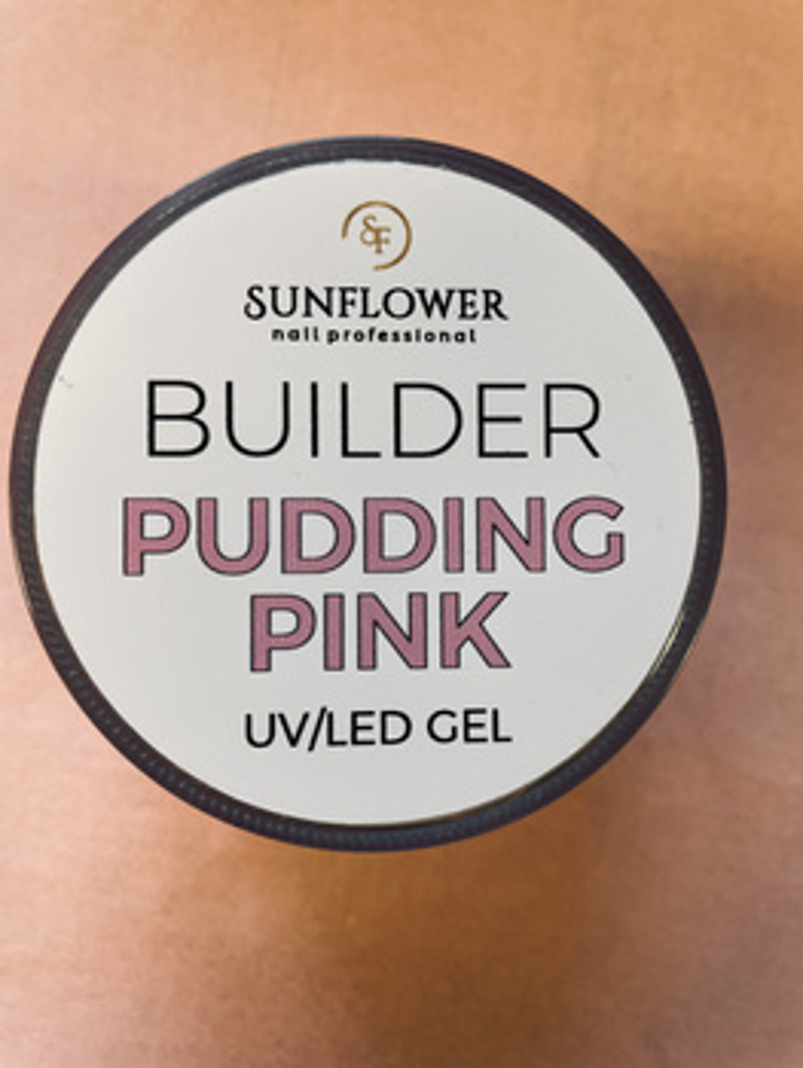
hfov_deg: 53.1
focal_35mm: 26
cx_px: 402
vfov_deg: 67.3
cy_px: 534
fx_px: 803
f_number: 1.6
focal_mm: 4.2
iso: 80
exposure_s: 1/100
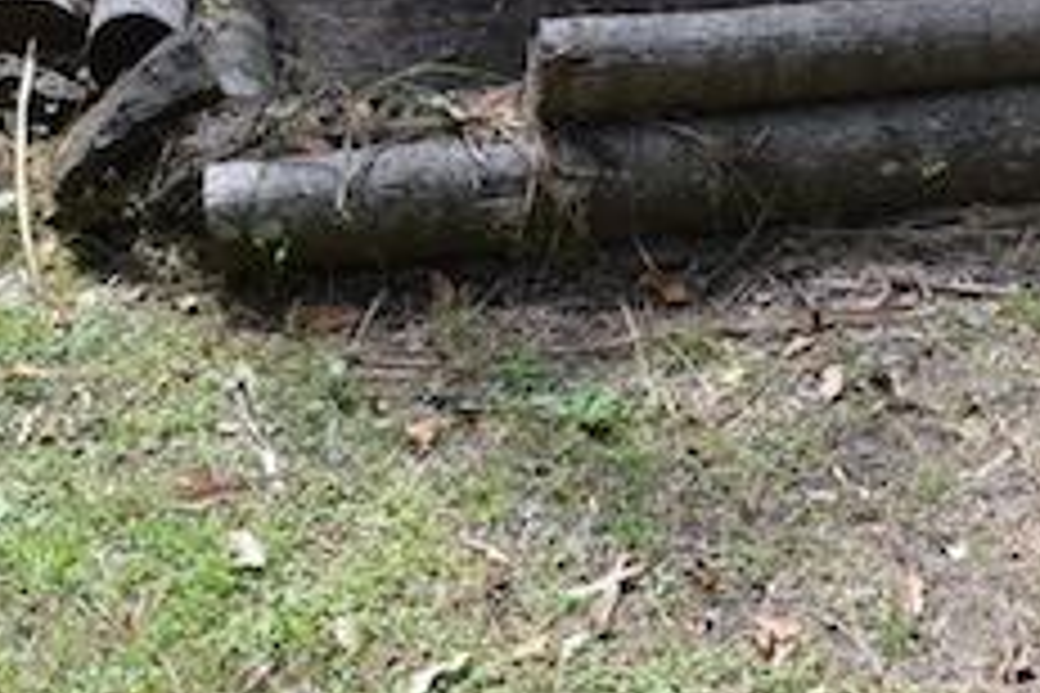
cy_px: -164
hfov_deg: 28.3
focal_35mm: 70
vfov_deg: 18.3
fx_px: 2022
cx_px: 828
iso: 100
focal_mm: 18
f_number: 5.6
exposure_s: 1/125
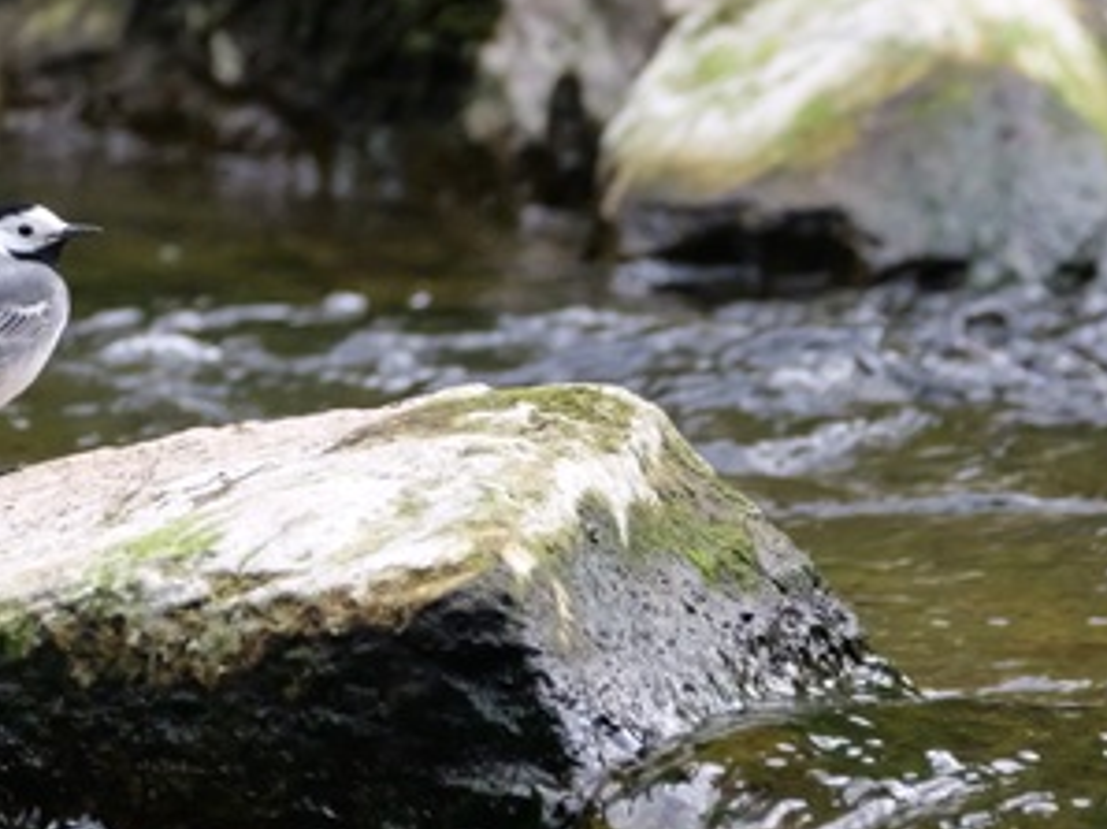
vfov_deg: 0.7
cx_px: 498
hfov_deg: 0.9
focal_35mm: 2151
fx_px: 68732
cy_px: 654
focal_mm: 400
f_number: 6.3
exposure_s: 1/640
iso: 2500
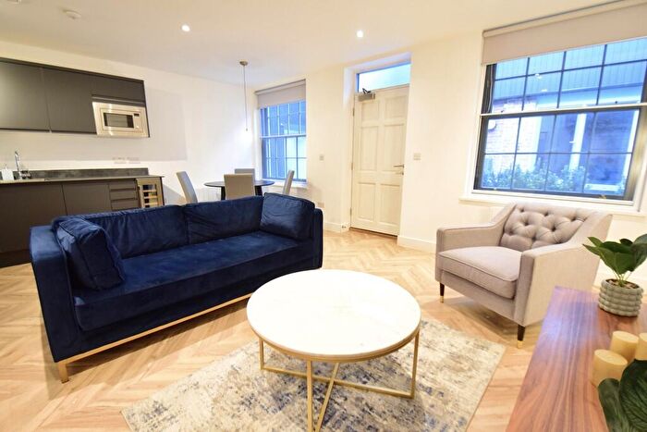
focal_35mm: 15
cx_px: 324
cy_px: 216
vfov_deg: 77.4
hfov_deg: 100.4
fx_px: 270
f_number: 3.5
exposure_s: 1/15
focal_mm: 10
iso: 800
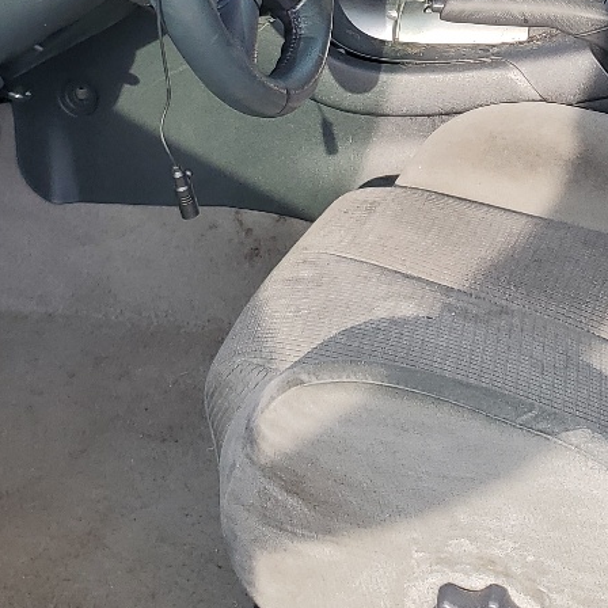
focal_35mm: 82
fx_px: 1629
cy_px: -50
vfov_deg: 20.2
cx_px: 383
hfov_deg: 21.1
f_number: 1.5
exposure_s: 1/769
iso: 50
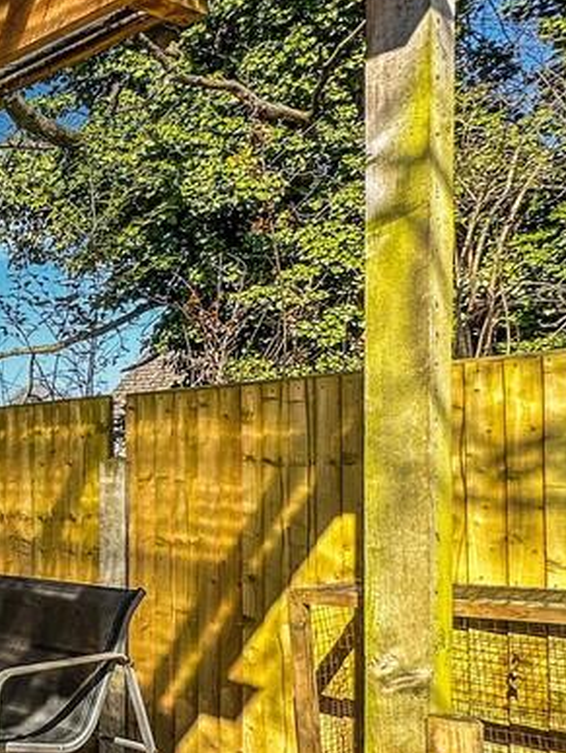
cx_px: -379
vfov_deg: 48.8
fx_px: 805
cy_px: 529
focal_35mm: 37
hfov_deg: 24.4
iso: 40
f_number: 2.2
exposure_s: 1/500
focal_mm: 2.22
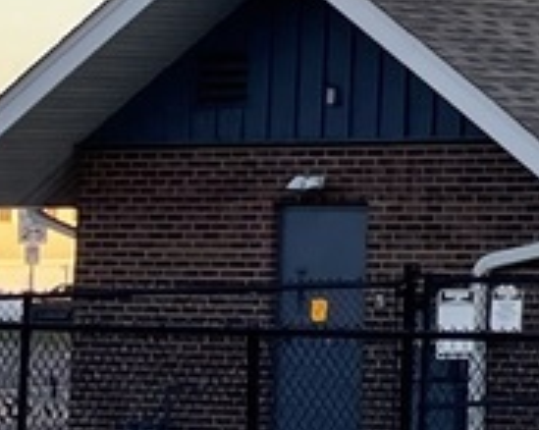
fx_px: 3060
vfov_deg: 8.0
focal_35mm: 192
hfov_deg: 8.1
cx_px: 1800
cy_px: -47
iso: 32
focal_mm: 5.1
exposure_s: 1/578
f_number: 1.6
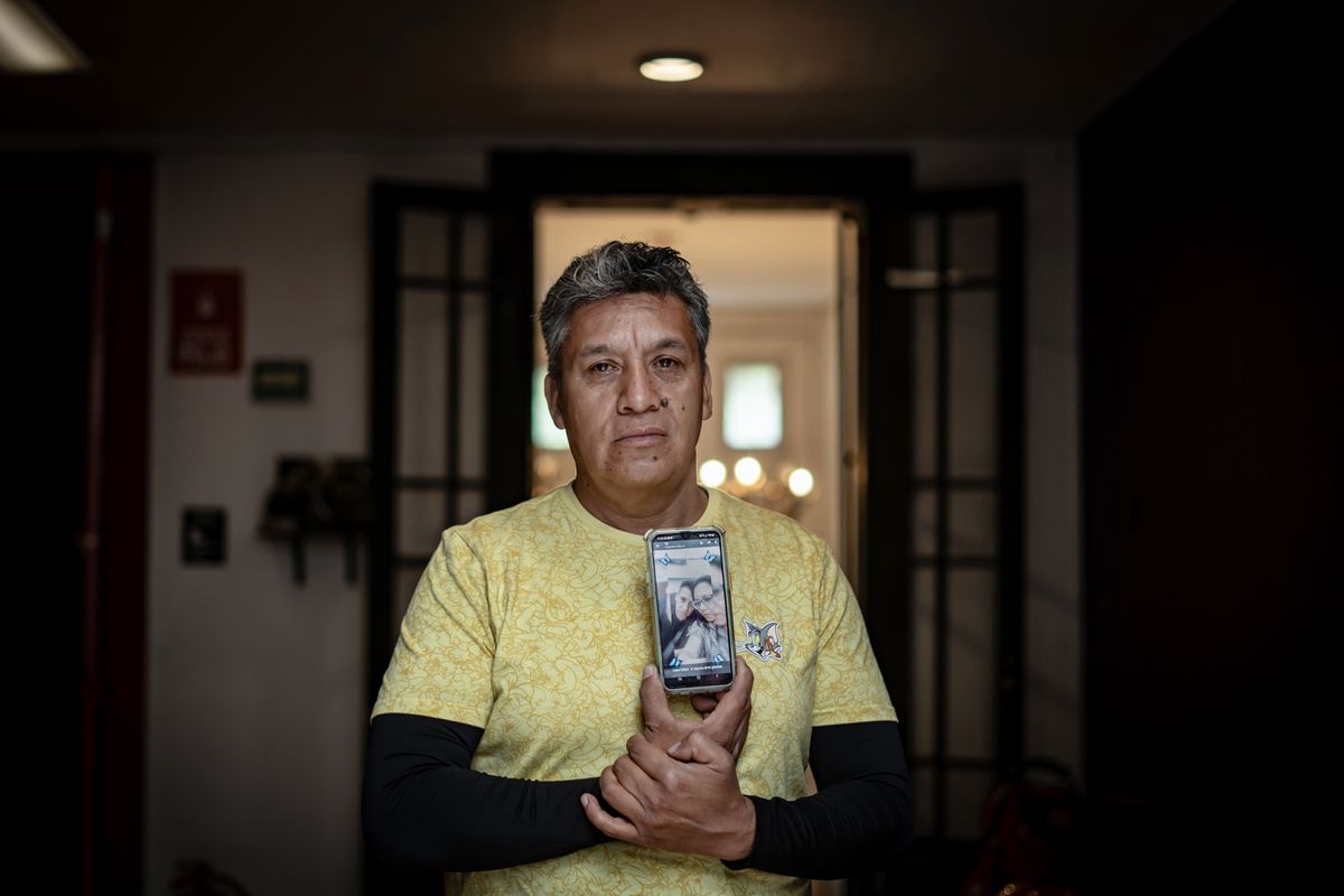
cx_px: 672
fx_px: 1867
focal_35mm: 50
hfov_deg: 39.6
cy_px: 448
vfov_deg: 27.0
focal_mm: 50
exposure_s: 1/125
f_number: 1.8
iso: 125
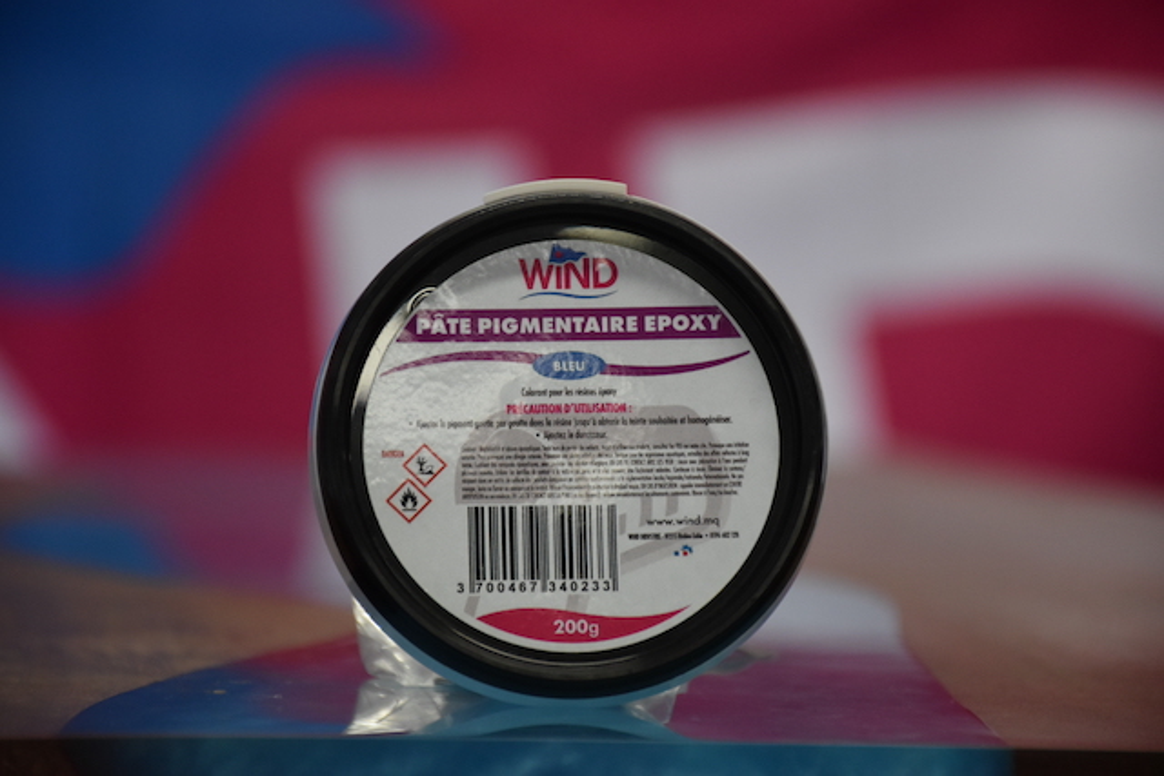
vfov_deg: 6.5
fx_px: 6791
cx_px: 582
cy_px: 388
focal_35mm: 210
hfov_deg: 9.8
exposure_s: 1/125
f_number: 5.6
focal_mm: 140
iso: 1400
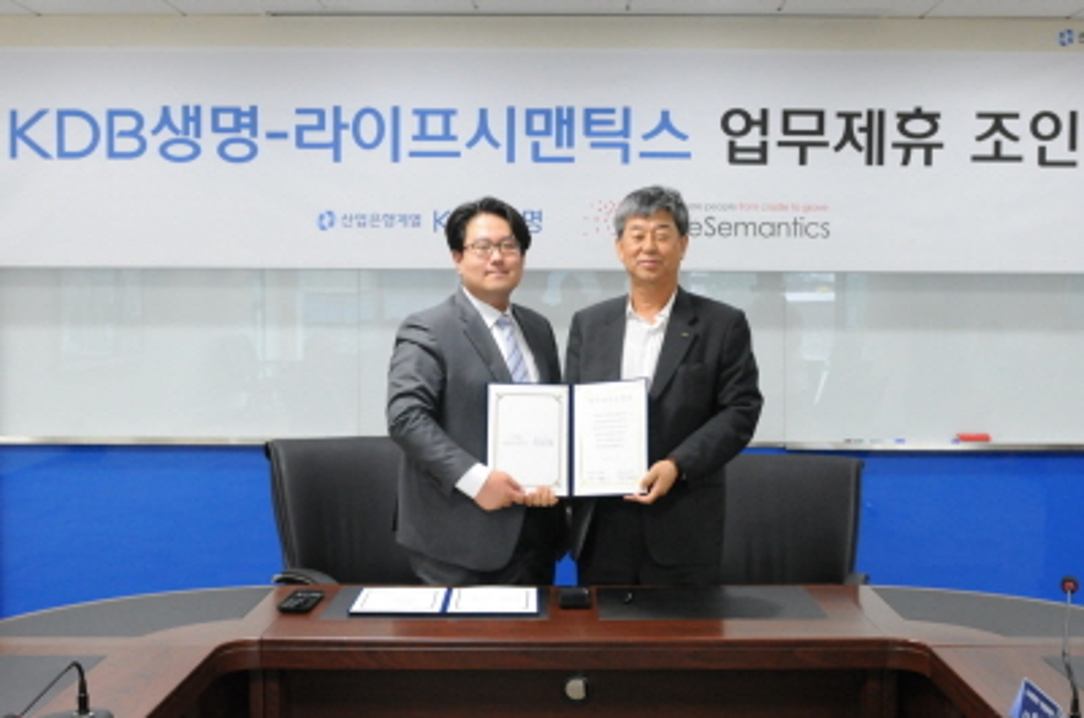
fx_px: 1082
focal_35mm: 36
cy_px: 359
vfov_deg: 36.7
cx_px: 542
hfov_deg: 53.2
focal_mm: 24
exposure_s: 1/100
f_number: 4
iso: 1600
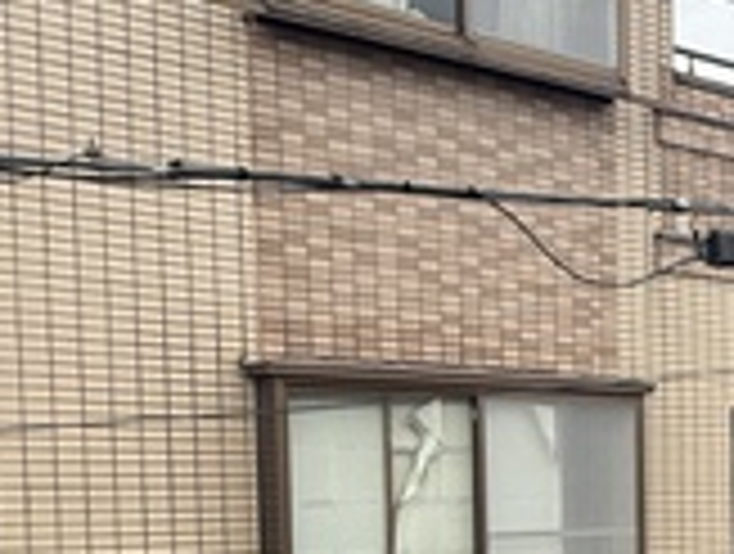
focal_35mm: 60
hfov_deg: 26.4
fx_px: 1275
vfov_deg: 23.5
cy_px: 552
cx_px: 995
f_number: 2.2
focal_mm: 2.22
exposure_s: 1/99
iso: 125
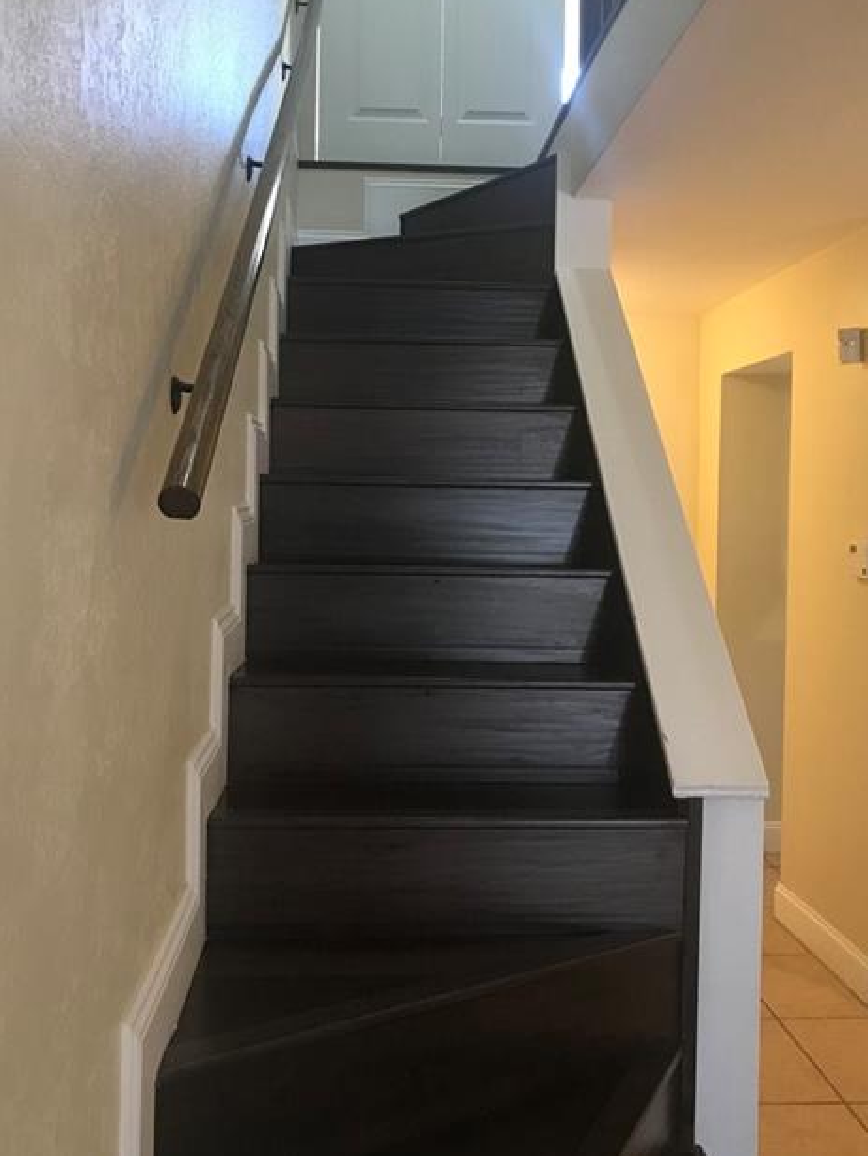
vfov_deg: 52.6
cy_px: 550
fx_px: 1169
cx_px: 420
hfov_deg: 40.7
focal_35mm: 35
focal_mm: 3.99
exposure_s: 1/15
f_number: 1.8
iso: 50
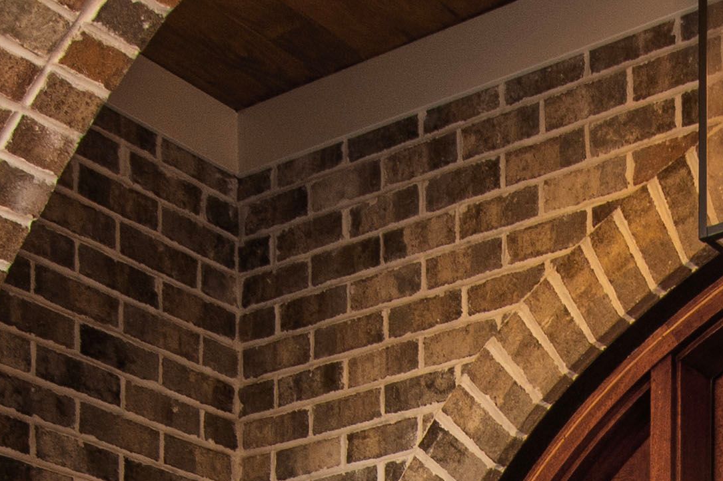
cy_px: 1032
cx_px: 772
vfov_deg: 14.1
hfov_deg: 24.7
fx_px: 1546
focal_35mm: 77
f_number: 8
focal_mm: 10
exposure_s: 1/15
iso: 100
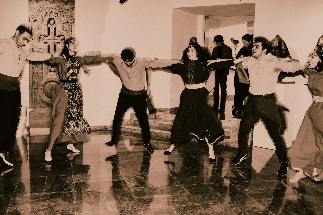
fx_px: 359
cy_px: 108
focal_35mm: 40
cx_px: 162
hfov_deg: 48.4
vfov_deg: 33.4
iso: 1600
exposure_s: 1/15
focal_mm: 40
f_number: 11
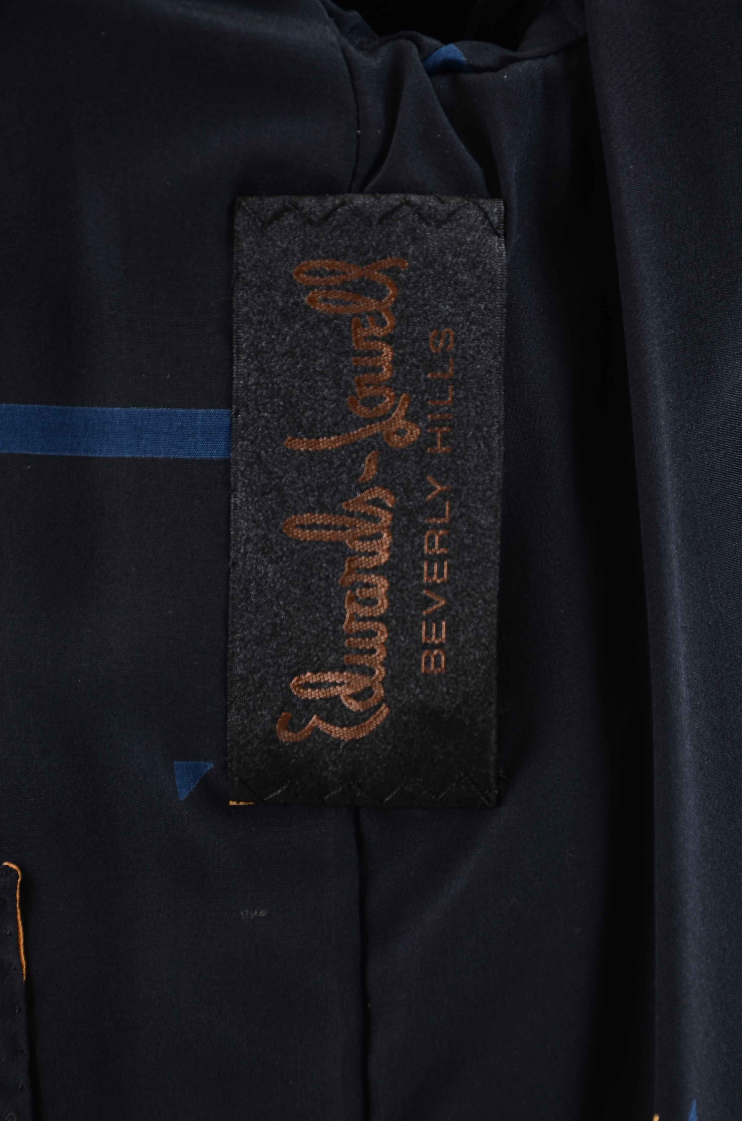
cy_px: 595
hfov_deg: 7.9
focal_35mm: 174
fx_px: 5389
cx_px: 391
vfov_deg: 11.9
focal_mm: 105
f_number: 6.3
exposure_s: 1/60
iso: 160
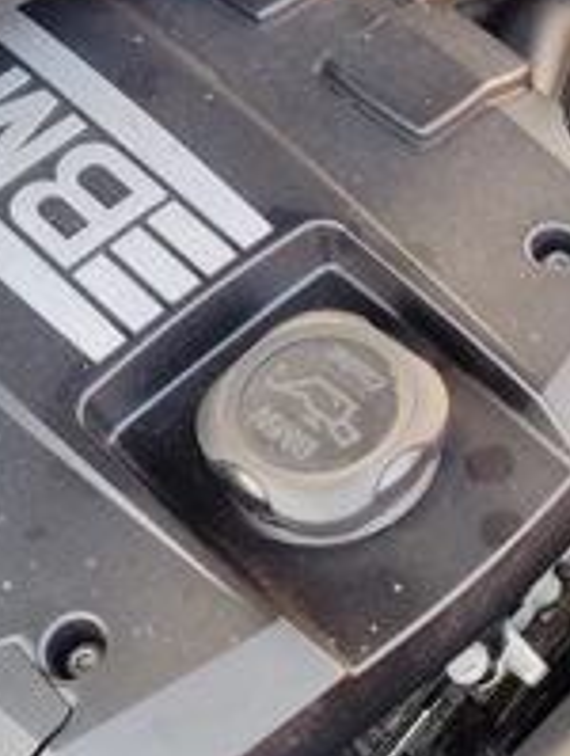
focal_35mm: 56
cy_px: 577
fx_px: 1226
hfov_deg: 25.9
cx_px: 418
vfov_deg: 33.5
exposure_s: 1/100
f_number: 1.8
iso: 630
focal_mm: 4.22
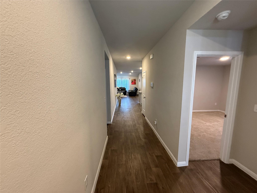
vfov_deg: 85.7
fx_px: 104
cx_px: 128
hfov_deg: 102.1
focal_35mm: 14
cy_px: 96
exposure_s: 1/120
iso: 640
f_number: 2.2
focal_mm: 2.22
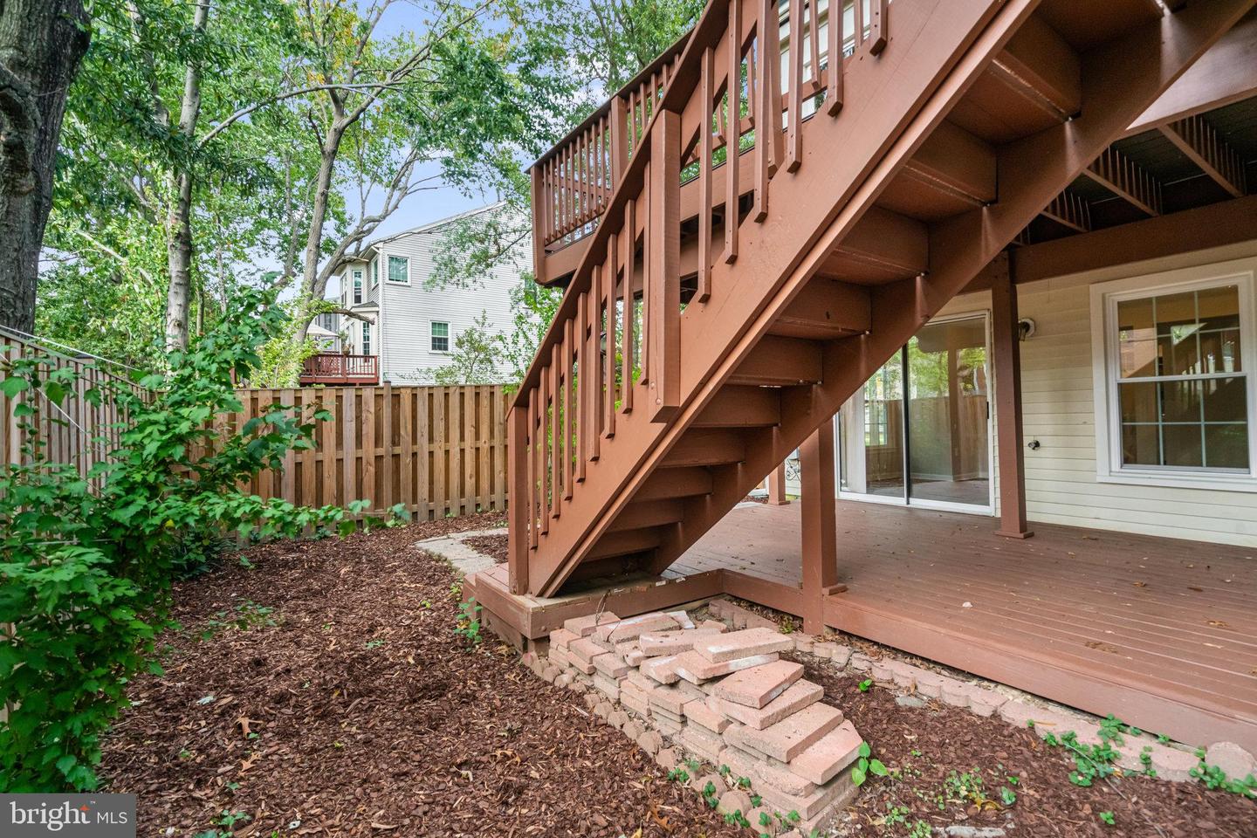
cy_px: 419
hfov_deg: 96.7
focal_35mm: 16
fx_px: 559
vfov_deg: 73.7
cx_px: 628
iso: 1250
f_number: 8
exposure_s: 1/400
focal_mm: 16
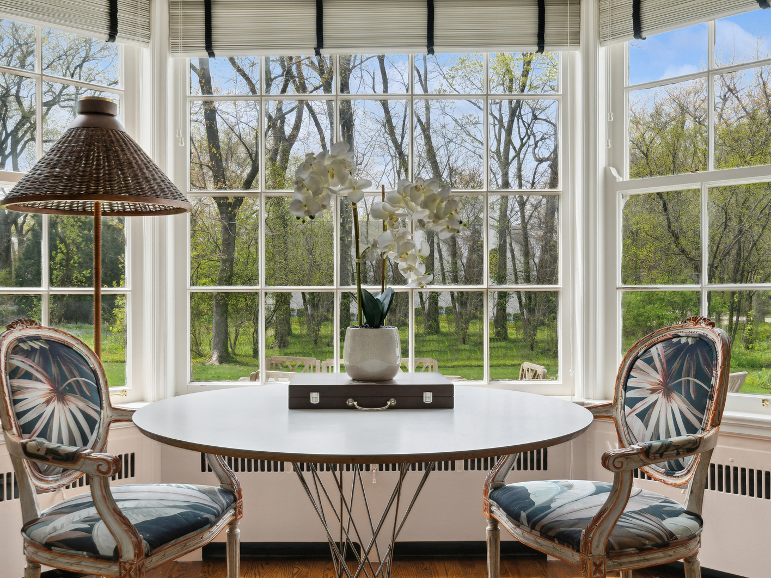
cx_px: 377
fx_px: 735
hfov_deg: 55.3
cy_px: 289
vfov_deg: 42.9
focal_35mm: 33
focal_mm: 20
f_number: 10
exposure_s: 1/200
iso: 200
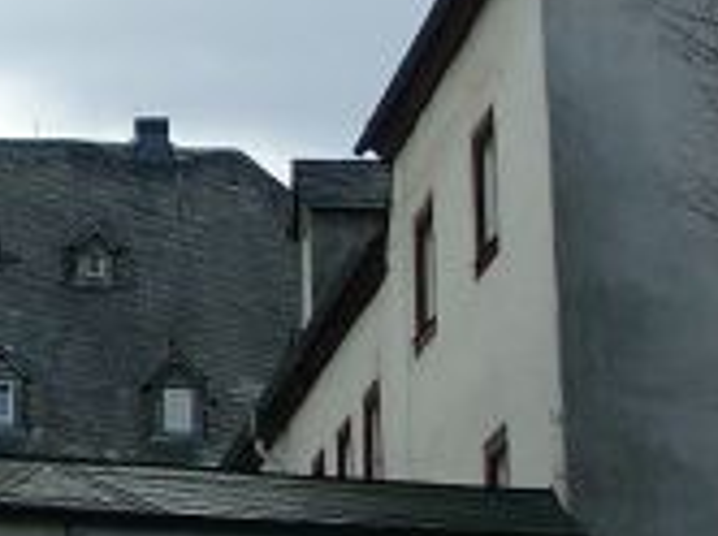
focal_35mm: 164
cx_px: -4
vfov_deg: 9.0
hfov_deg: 11.9
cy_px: 190
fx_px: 3397
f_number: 4
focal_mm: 7.13
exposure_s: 1/368
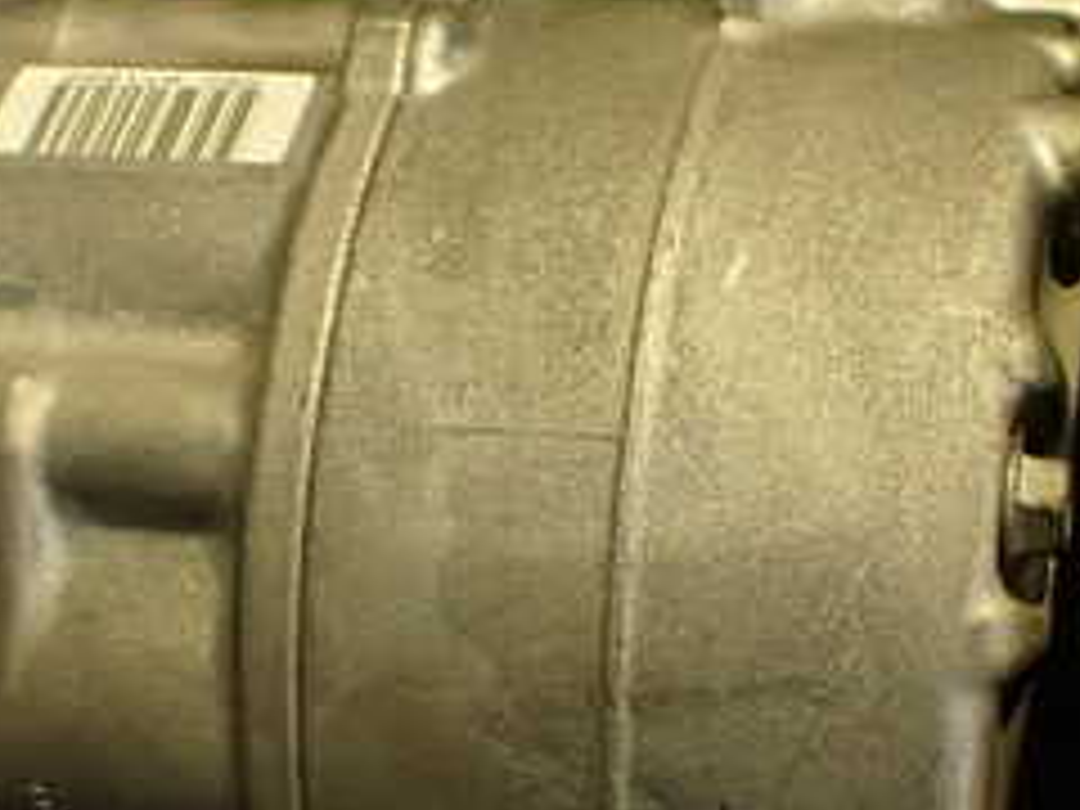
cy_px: 567
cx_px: 522
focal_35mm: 80
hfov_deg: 24.4
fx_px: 2496
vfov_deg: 18.4
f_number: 2.4
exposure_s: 1/30
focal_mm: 5.79
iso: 400
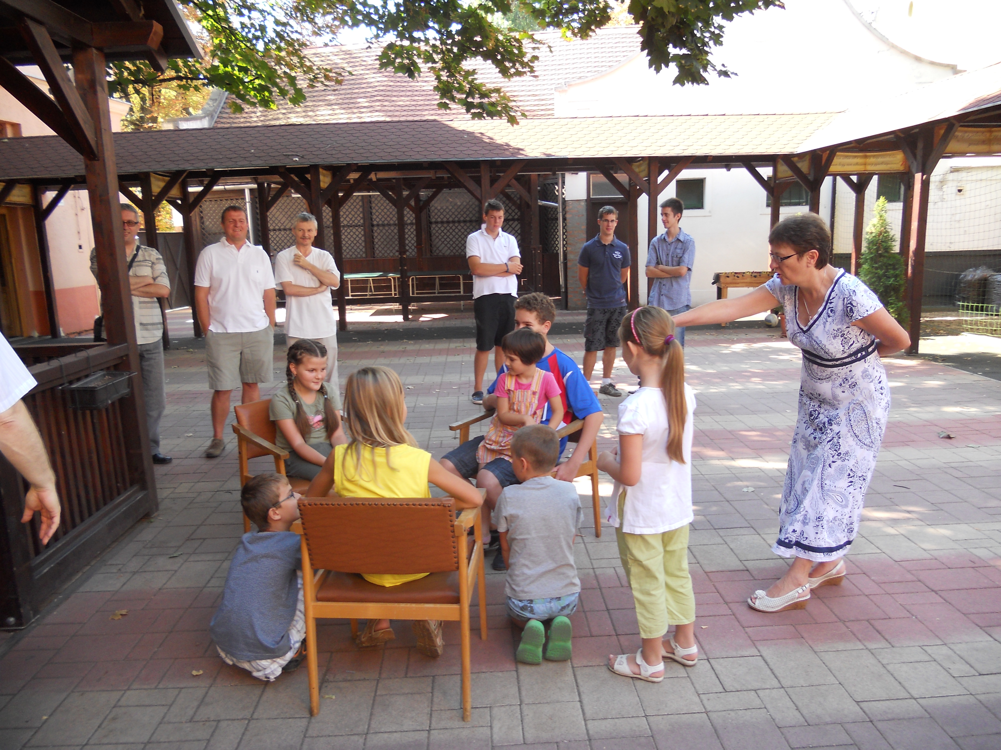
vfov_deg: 51.4
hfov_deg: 65.3
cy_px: 375
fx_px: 781
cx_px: 500
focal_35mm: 27
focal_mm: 4.9
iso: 80
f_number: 3.2
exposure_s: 1/60
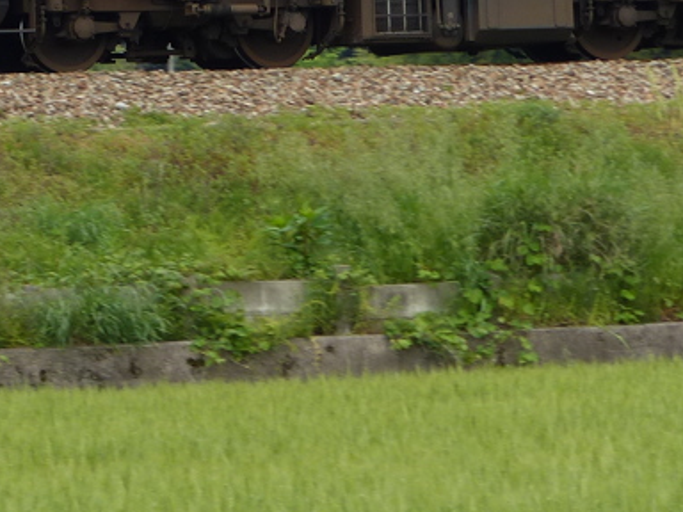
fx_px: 5465
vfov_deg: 5.4
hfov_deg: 7.1
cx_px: 9
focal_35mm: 277
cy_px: -16
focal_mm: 18.7
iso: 100
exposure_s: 1/500
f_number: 4
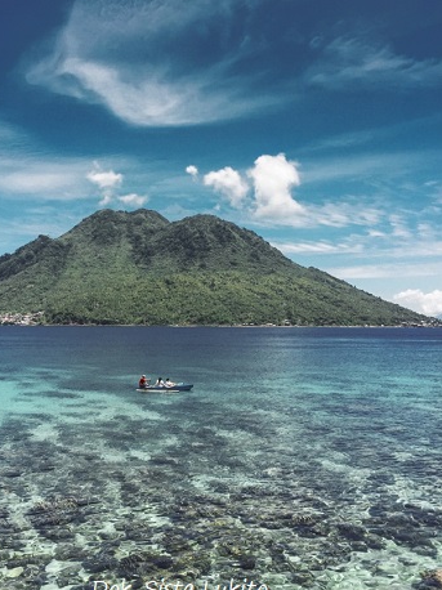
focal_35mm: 37
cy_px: 294
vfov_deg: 50.2
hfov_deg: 38.4
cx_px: 162
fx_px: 631
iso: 32
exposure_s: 1/2300
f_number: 2.2
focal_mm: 4.15
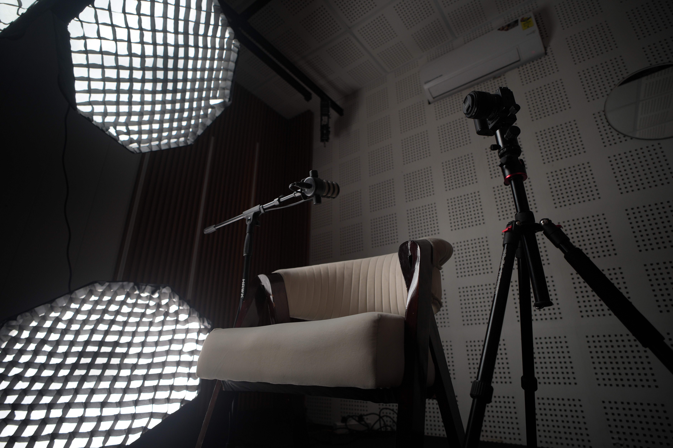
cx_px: 336
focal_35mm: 18
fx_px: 336
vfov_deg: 67.4
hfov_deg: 90.0
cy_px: 224
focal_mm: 18
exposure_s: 1/50
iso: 100
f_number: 2.8
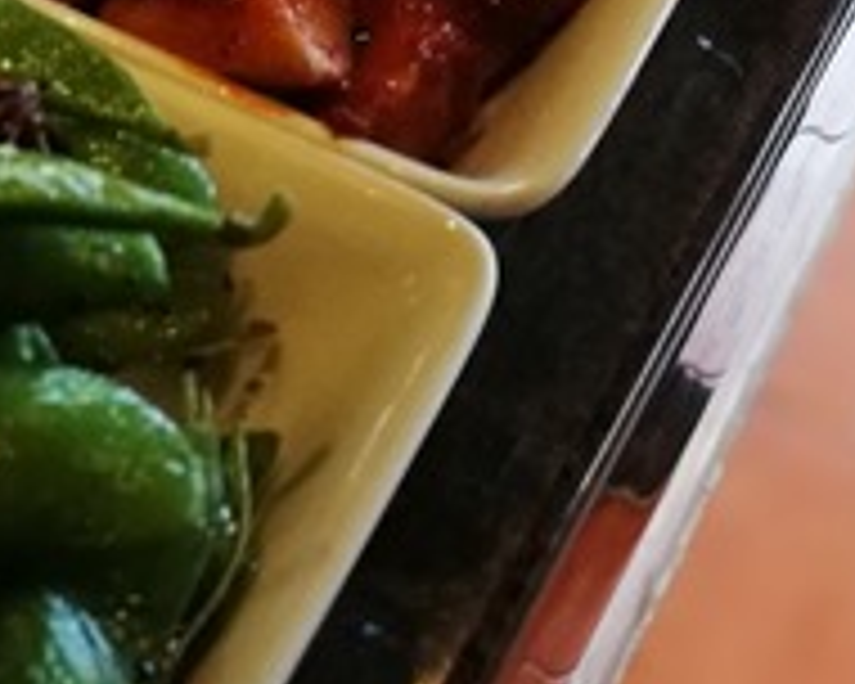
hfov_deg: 17.7
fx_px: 2530
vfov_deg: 14.0
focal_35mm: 100
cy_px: -468
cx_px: -310
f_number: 4
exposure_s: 1/30
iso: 320
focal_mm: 4.5
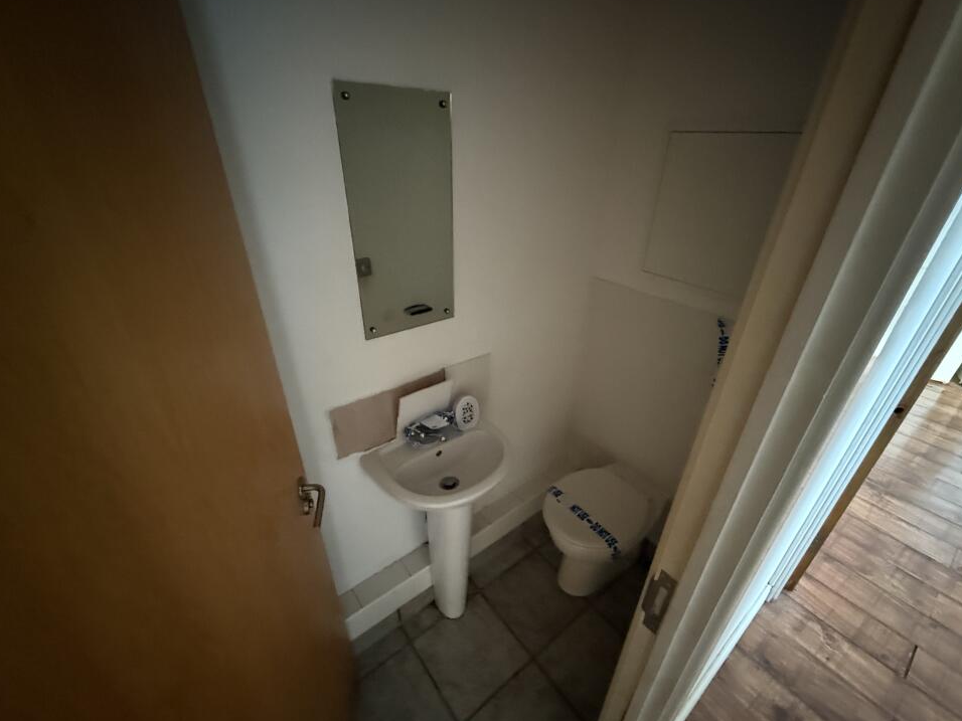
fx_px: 417
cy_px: 371
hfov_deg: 98.2
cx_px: 492
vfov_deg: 81.7
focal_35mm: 15
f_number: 2.2
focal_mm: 2.22
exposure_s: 1/33
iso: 1600
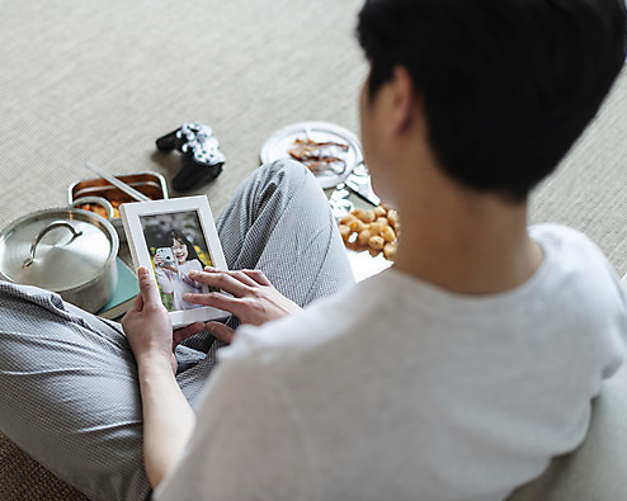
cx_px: 270
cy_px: 250
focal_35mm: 57
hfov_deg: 33.0
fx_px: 1058
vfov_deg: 26.7
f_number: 2.5
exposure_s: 1/100
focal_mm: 50
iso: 500
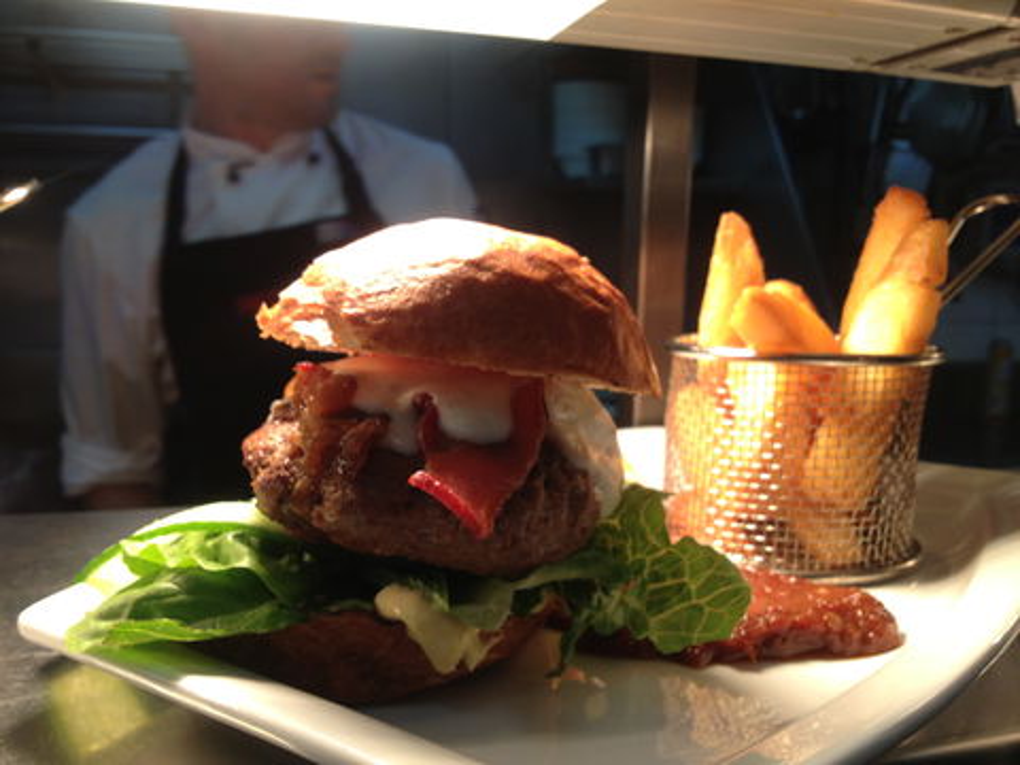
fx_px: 1031
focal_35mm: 35
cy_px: 382
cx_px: 510
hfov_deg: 52.6
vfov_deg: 40.7
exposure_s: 1/120
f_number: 2.4
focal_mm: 4.28
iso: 80
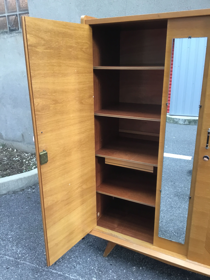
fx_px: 251
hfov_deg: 45.4
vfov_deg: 58.4
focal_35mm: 31
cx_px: 105
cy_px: 140
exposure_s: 1/33
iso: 32
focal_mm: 3.3
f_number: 2.4
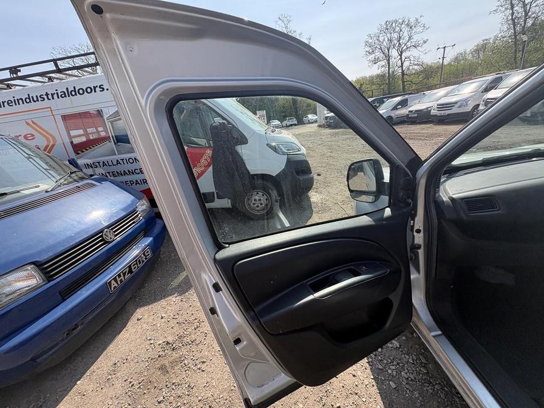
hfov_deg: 102.1
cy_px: 204
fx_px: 220
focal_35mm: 14
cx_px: 272
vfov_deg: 85.7
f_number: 2.2
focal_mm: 2.22
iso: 64
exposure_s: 1/664
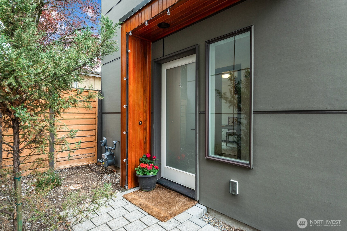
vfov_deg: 64.6
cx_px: 174
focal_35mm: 19
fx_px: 183
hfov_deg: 86.9
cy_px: 116
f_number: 7.1
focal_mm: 19
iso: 500
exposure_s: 1/100
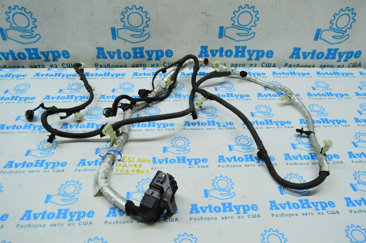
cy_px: 122
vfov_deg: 47.9
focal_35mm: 27
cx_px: 183
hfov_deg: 67.4
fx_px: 274
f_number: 6.3
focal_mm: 18
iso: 6400
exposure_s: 1/640
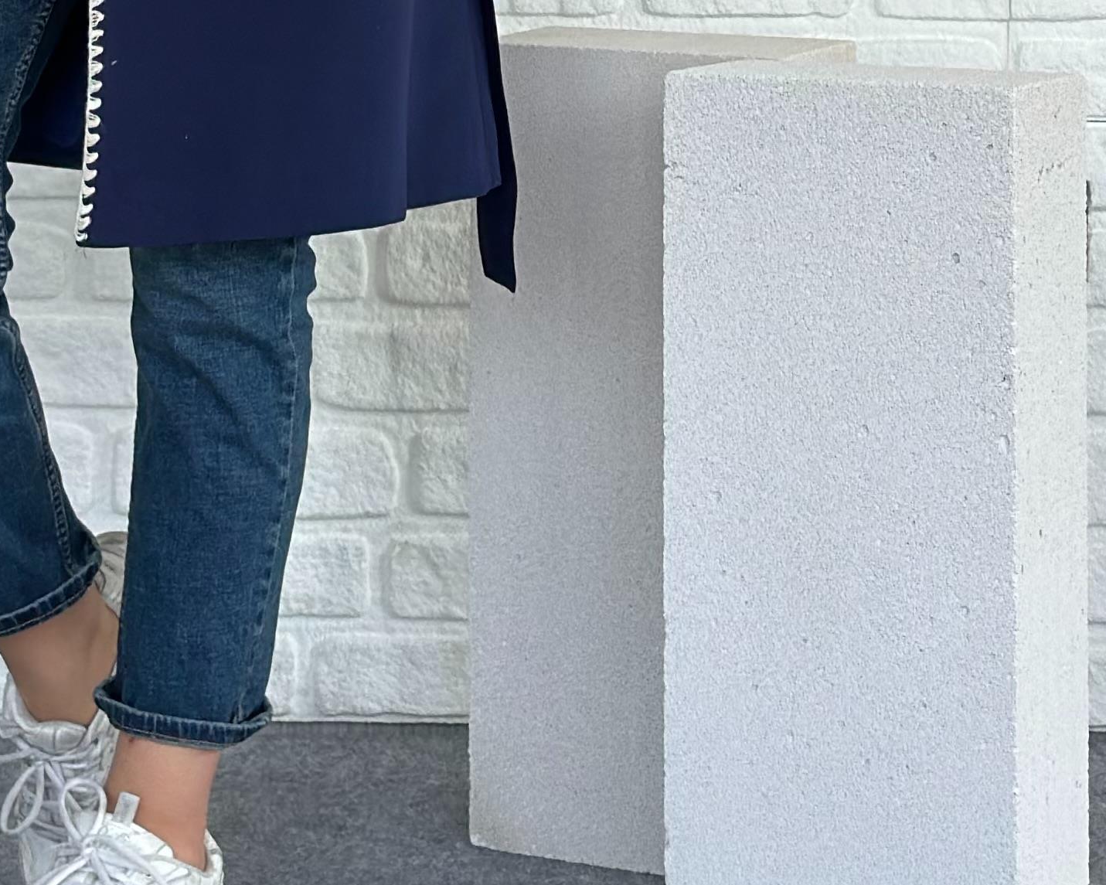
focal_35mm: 132
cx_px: 197
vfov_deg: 11.4
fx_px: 4321
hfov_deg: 14.5
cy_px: -198
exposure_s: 1/260
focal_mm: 6.86
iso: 80
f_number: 1.78
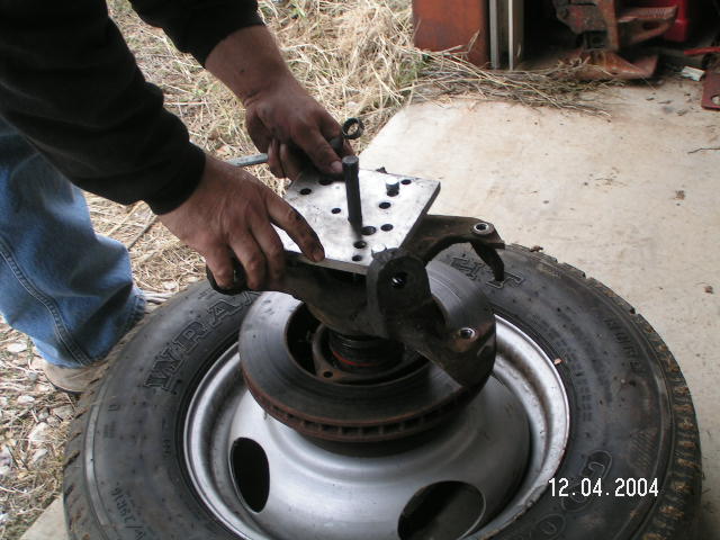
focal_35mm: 63
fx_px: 1310
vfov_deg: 23.3
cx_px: 360
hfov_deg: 30.7
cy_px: 270
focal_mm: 9.7
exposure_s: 1/80
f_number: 5
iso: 50
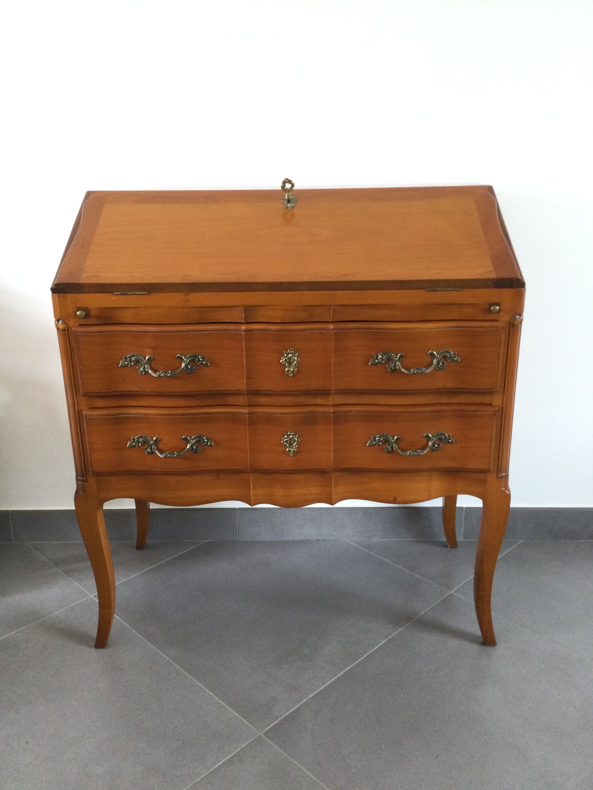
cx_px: 296
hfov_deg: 45.4
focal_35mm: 31
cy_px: 395
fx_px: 708
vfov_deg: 58.4
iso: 200
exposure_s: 1/33
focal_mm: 3.3
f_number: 2.4
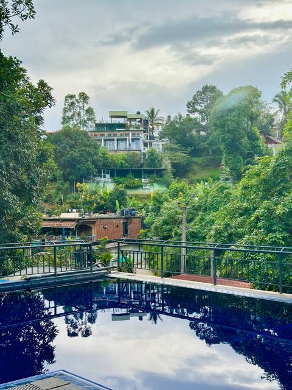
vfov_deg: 39.7
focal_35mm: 48
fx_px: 540
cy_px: 195
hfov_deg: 30.3
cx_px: 146
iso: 80
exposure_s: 1/2667
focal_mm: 6.86
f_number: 1.78
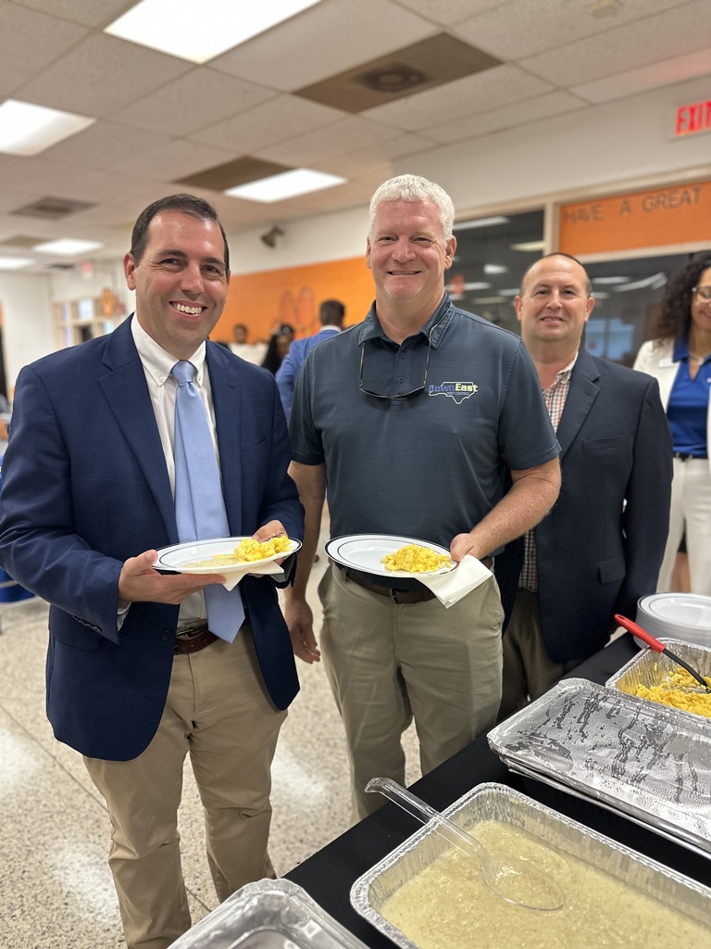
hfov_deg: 56.8
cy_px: 474
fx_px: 657
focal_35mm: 24
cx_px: 356
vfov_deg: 71.6
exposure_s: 1/60
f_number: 1.78
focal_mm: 6.86
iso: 320
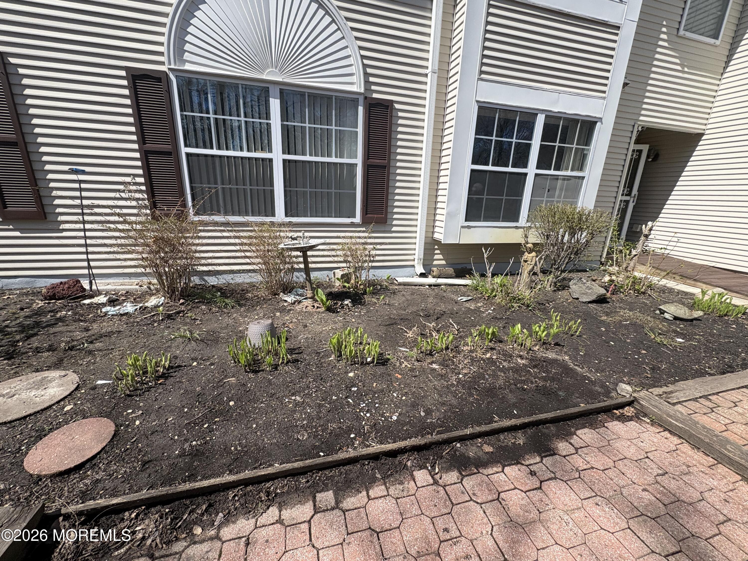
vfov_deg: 85.7
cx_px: 374
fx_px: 303
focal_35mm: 14
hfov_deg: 102.1
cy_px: 280
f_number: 2.2
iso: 50
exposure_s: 1/1567
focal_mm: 2.22
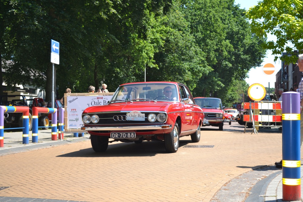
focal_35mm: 54
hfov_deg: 36.9
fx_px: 455
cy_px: 101
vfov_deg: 25.1
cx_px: 152
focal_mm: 36
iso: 100
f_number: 5.6
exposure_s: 1/200
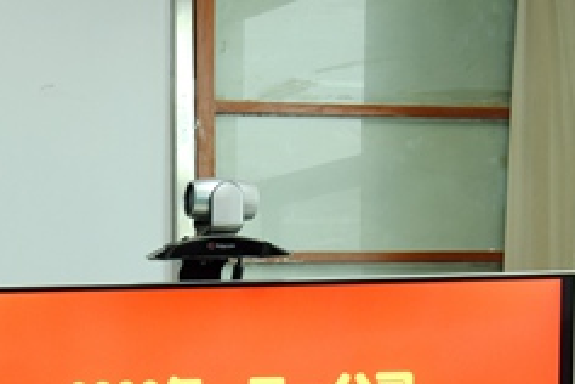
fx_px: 2156
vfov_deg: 9.9
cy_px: 571
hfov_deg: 14.4
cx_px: -211
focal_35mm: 135
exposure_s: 1/25
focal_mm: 40
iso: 640
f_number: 8
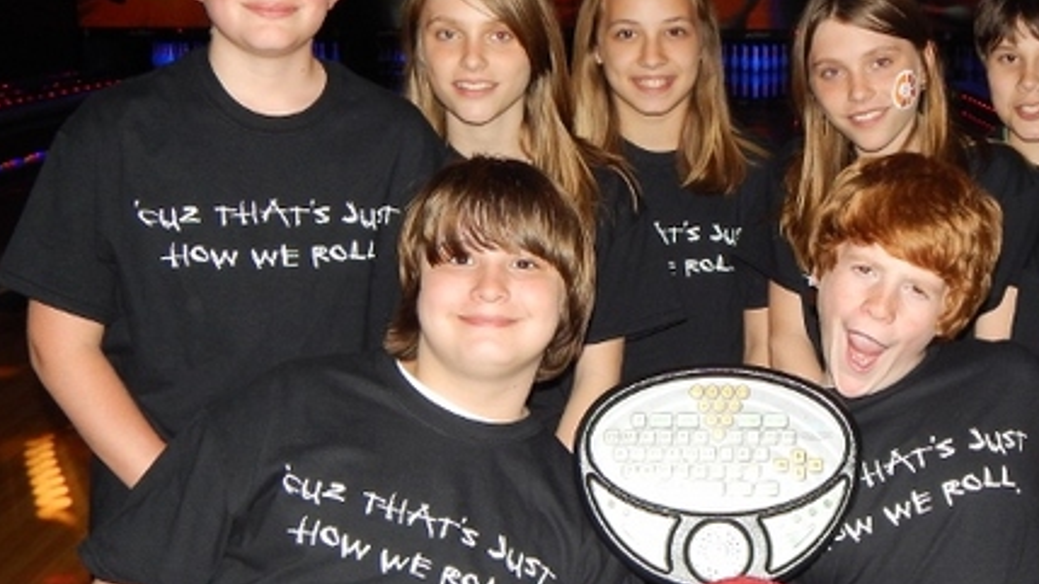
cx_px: 760
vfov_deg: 18.8
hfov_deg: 32.3
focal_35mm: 64
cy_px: 303
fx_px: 1763
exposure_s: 1/30
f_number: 3.3
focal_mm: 6.1
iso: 220
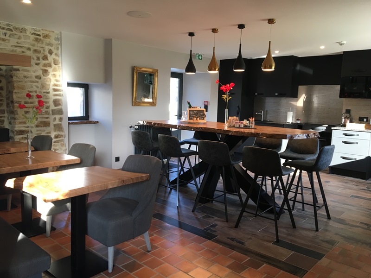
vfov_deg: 48.2
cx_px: 186
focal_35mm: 29
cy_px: 139
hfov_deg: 61.7
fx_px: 311
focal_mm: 4.15
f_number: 2.2
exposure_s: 1/33
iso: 50
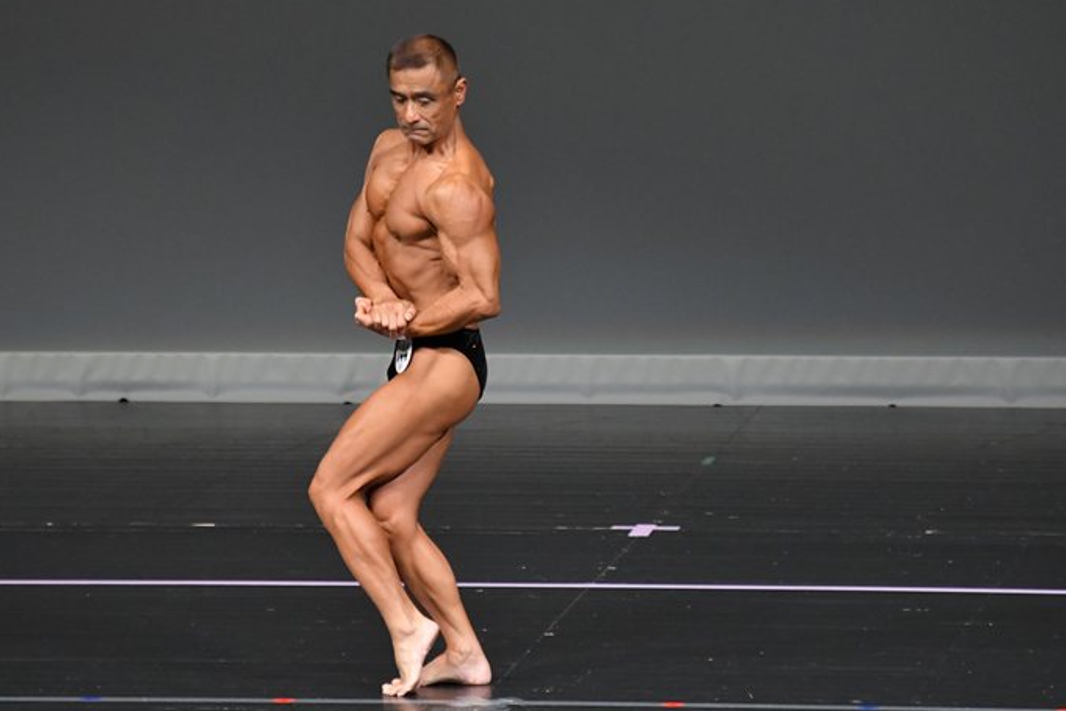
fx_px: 15160
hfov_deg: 4.0
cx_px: 520
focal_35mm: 512
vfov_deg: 2.7
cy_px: 338
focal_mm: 300
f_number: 5.6
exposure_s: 1/400
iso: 4000
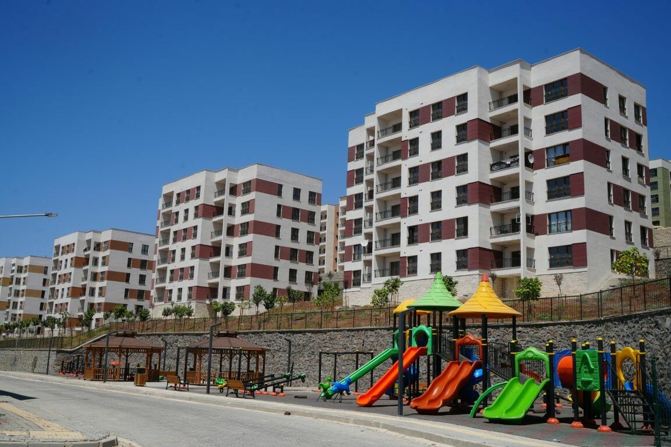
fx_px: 671
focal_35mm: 36
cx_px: 336
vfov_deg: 36.9
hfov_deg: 53.1
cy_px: 224
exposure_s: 1/320
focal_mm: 36
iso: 100
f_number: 10
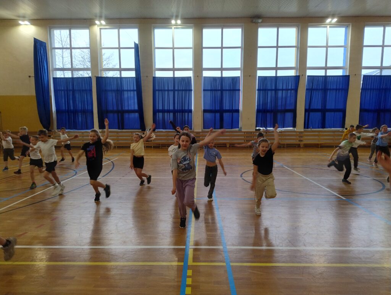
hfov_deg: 71.5
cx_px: 196
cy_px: 148
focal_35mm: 24
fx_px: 271
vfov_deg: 56.9
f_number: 1.8
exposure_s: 1/107
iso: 100
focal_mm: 5.56
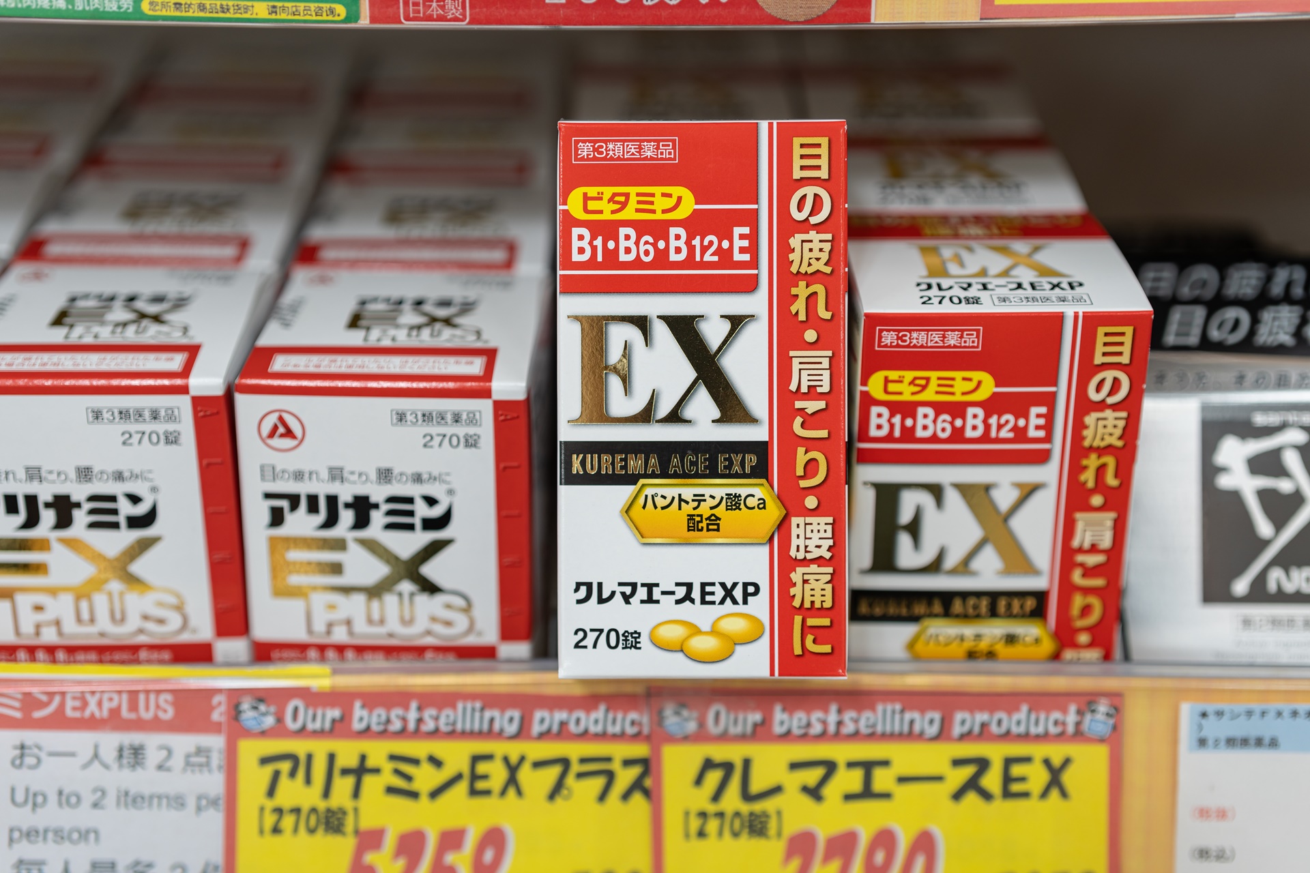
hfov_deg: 39.6
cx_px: 655
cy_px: 436
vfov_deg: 27.0
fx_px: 1819
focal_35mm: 50
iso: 125
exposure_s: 1/100
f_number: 2.2
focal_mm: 50
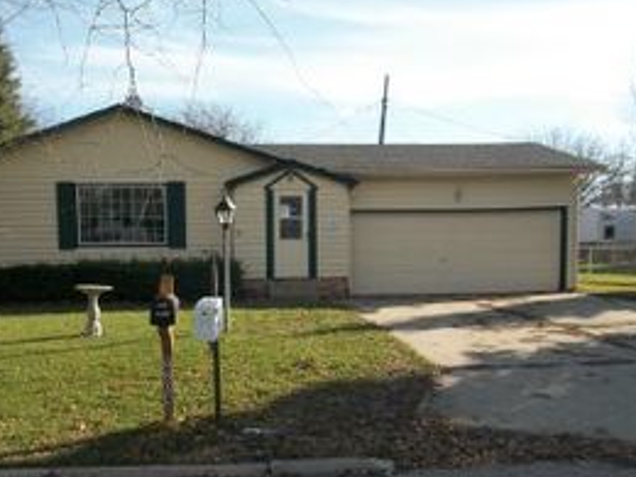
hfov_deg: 51.0
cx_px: 250
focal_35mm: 36
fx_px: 661
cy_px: 306
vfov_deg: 39.3
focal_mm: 4.9
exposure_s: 1/100
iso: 80
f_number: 8.9
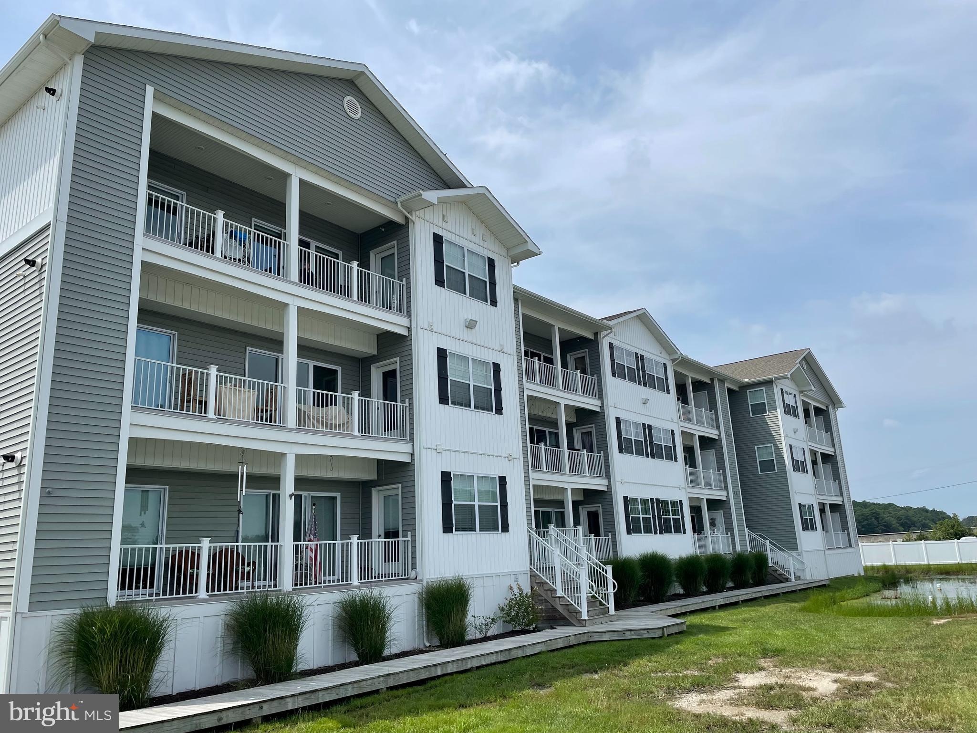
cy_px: 366
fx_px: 734
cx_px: 488
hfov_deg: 67.3
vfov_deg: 53.1
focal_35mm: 26
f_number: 1.6
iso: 32
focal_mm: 4.2
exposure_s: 1/5814
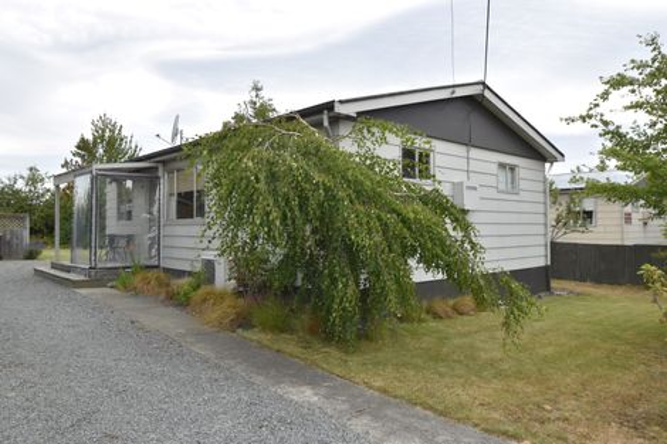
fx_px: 472
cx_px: 334
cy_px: 222
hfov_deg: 70.5
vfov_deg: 50.4
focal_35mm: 26
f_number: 8
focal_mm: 17
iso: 200
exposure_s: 1/250
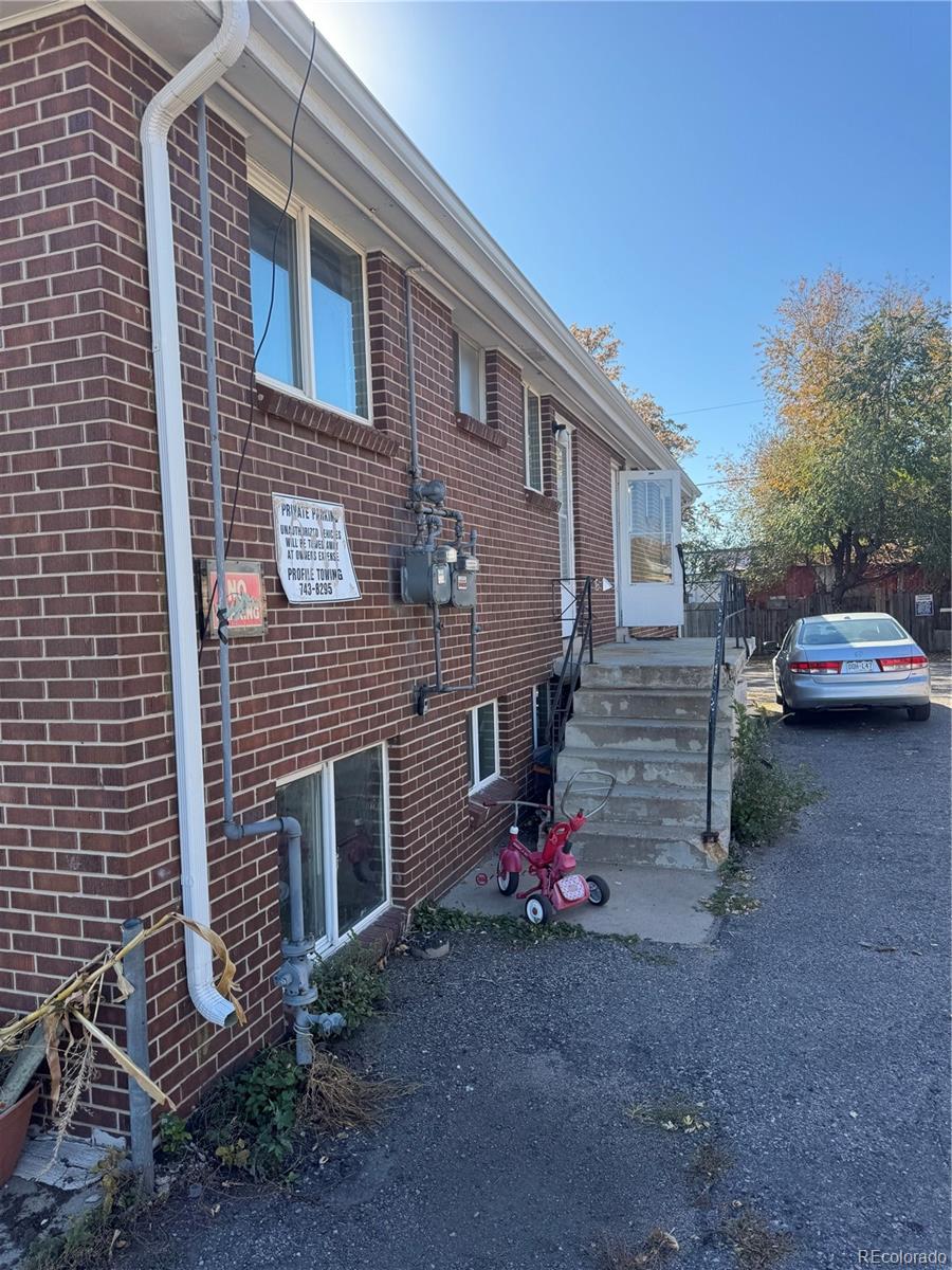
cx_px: 476
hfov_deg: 56.8
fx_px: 880
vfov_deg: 71.6
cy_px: 635
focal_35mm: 24
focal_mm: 6.76
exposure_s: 1/1151
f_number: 1.78
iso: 80
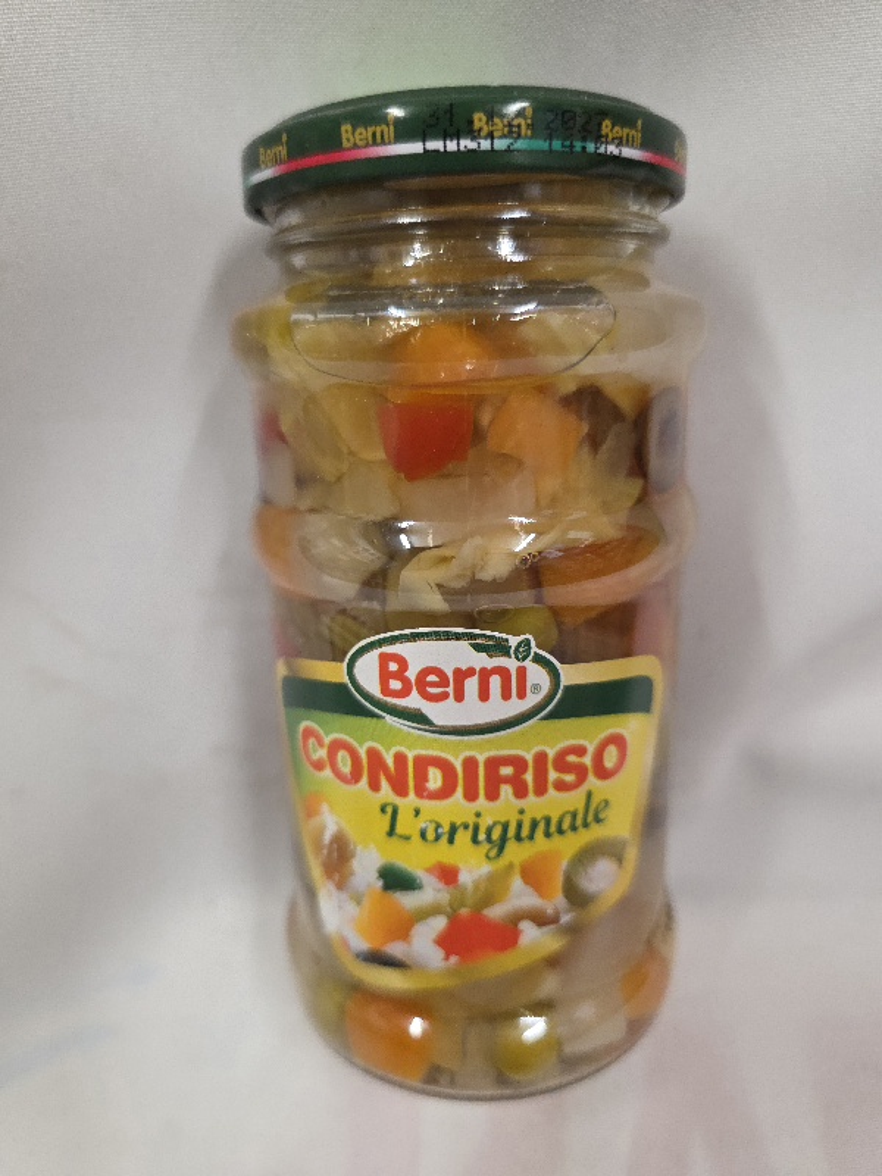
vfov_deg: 73.9
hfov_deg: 58.9
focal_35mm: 23
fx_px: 781
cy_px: 588
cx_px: 441
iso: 500
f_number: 1.7
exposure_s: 1/101
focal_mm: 6.3
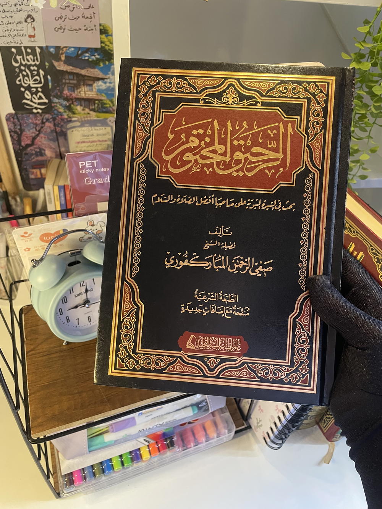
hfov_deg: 53.1
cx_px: 191
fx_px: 382
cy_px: 254
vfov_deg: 67.3
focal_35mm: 26
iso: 200
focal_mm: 4.2
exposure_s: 1/60
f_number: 1.6
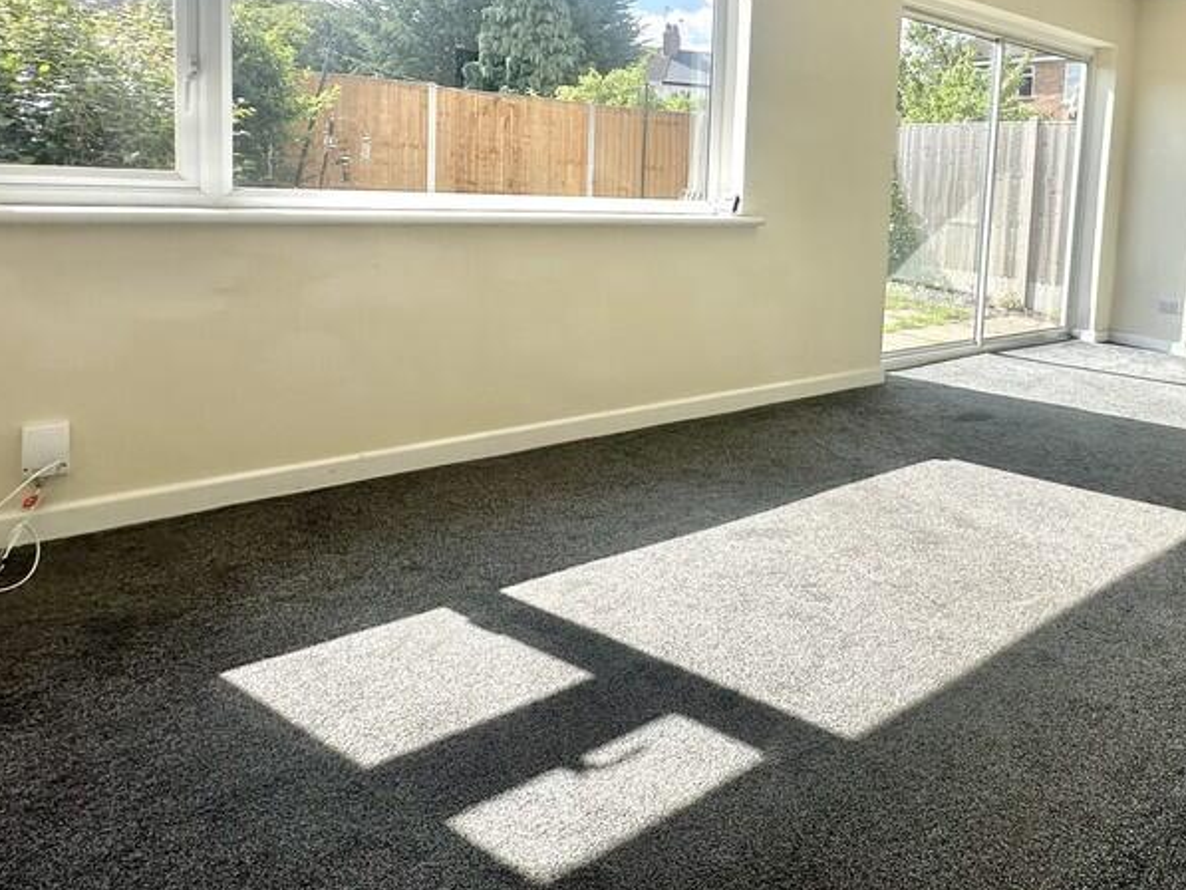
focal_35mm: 24
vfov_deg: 54.7
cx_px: 880
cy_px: 244
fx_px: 822
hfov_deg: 67.3
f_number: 2.2
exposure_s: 1/647
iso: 40
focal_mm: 2.22
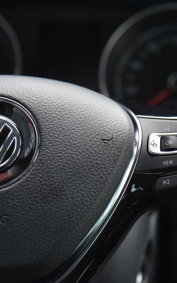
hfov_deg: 7.1
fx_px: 1419
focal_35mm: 184
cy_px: 142
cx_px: 165
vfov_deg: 11.4
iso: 500
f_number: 4
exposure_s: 1/60
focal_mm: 120
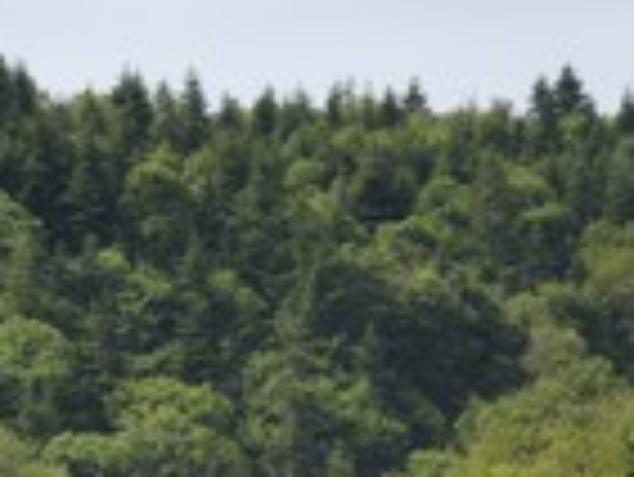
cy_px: 594
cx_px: 551
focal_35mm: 499
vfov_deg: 3.0
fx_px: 9147
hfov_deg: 4.0
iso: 200
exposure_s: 1/200
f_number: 11
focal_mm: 175
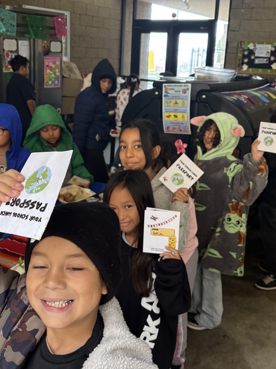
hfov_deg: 34.3
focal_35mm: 42
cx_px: 128
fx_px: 447
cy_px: 189
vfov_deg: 44.8
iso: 160
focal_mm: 5.96
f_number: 1.6
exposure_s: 1/60
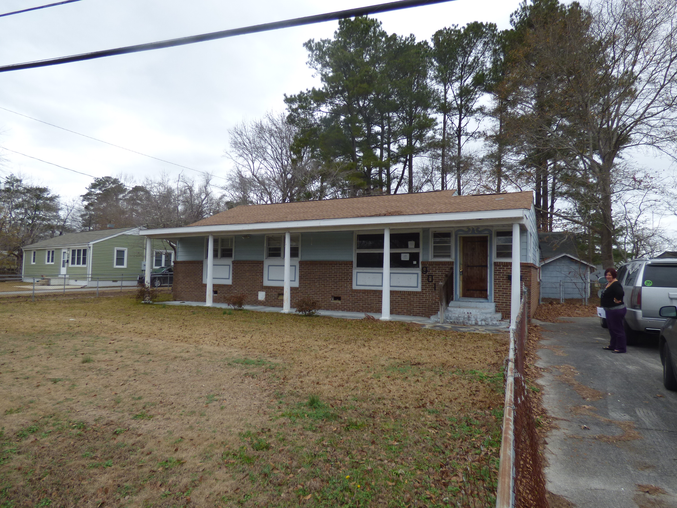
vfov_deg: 66.0
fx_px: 391
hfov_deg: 81.7
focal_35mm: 20
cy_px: 254
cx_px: 338
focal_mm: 3.58
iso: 100
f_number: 2.8
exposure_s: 1/250
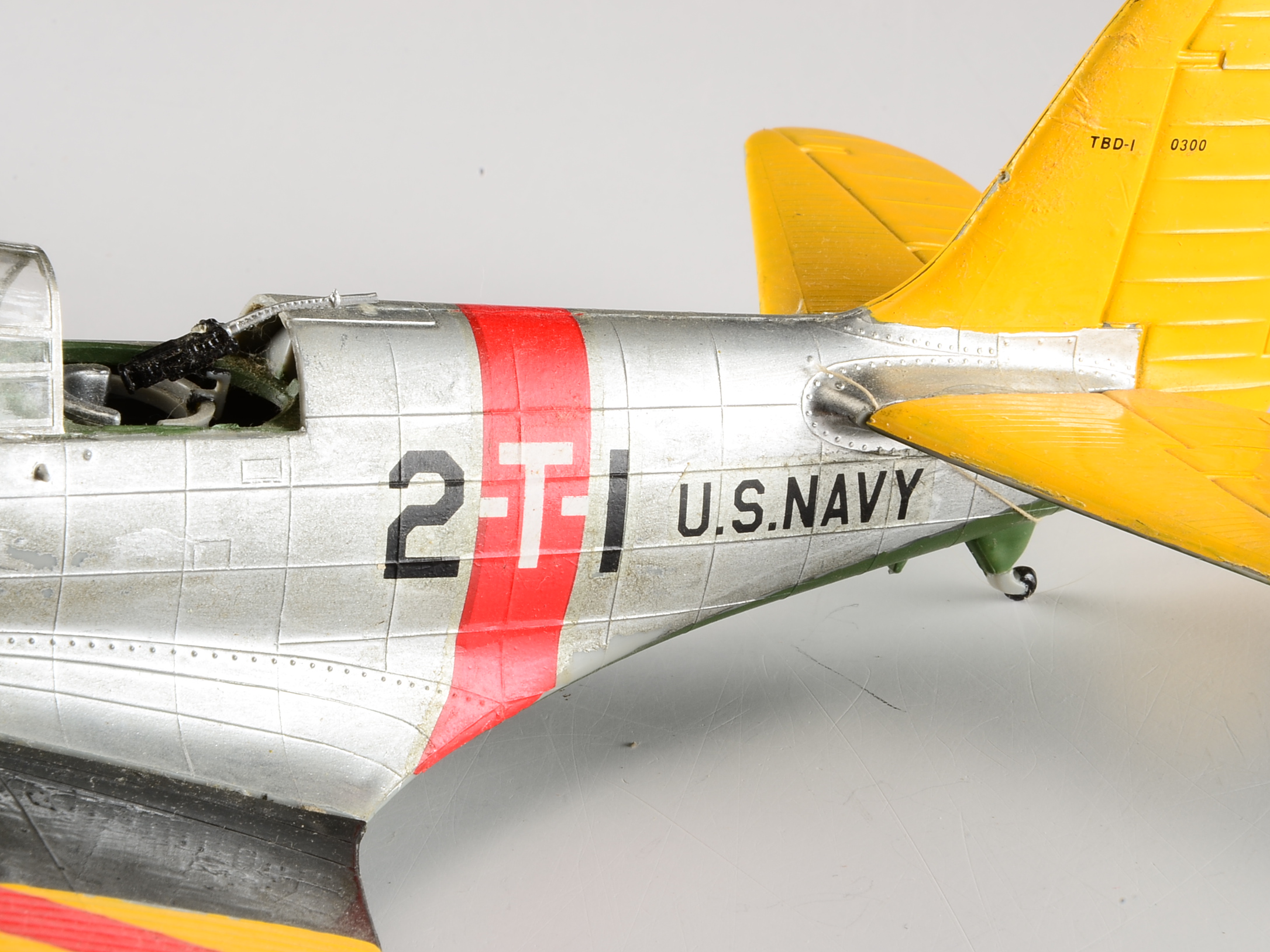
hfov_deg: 11.5
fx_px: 6293
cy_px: 475
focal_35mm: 172
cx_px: 589
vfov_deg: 8.7
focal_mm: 105
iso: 100
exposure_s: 1/100
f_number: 25
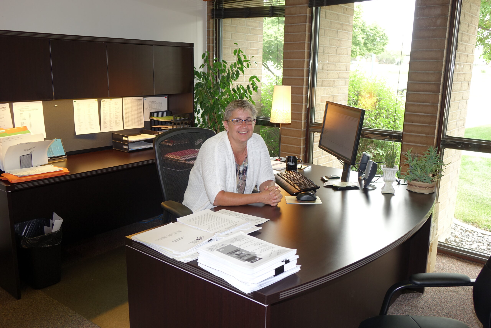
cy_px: 164
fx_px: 436
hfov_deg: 58.7
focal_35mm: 32
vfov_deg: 41.1
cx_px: 246
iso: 200
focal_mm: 11.56
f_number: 2.8
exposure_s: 1/40
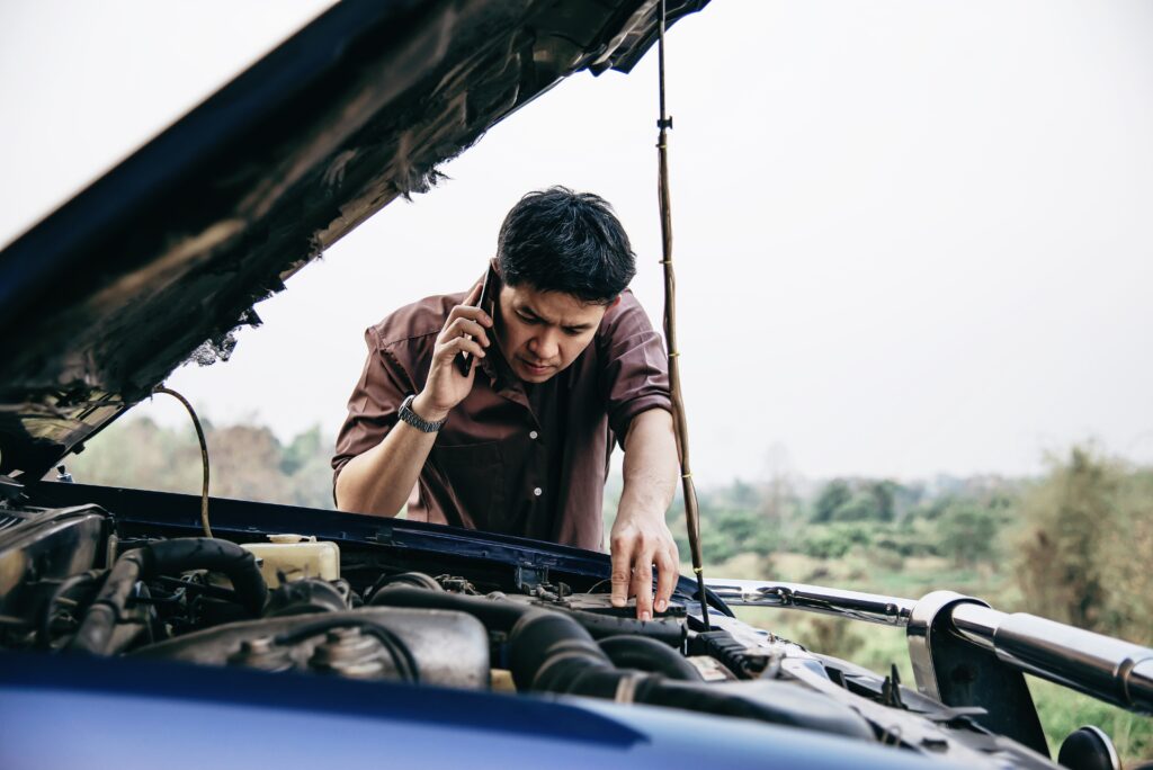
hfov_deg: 38.2
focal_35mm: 52
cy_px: 385
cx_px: 576
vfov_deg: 26.0
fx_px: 1666
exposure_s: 1/200
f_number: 4
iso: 200
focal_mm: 52
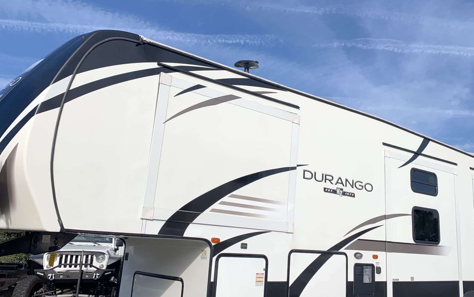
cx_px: 287
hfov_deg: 53.6
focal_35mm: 36
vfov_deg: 35.3
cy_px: 133
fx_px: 465
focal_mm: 4.25
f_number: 1.8
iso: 25
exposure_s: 1/2257
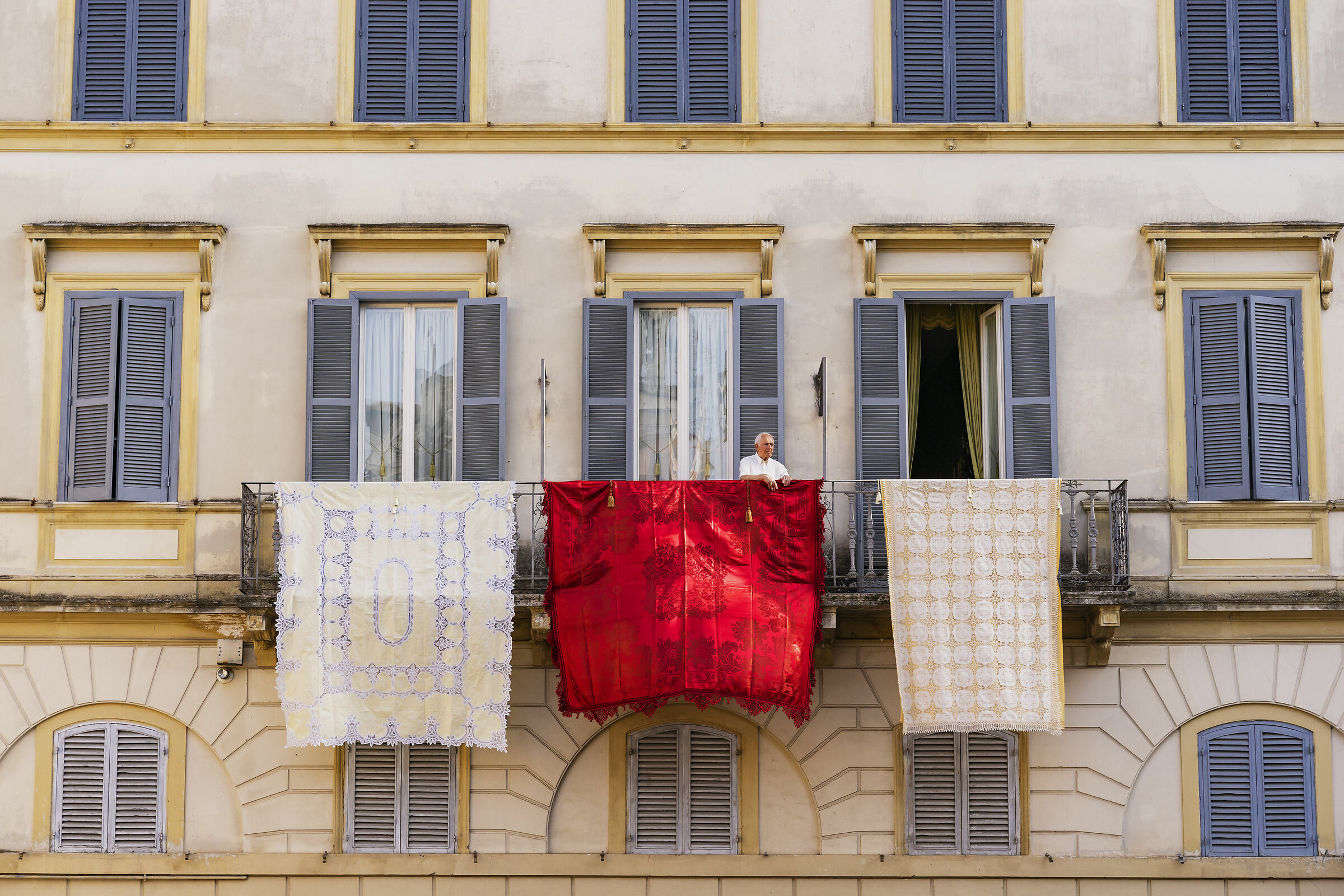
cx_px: 672
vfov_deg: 18.2
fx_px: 2800
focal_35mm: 75
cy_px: 448
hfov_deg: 27.0
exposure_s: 1/500
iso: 400
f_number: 8
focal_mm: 75
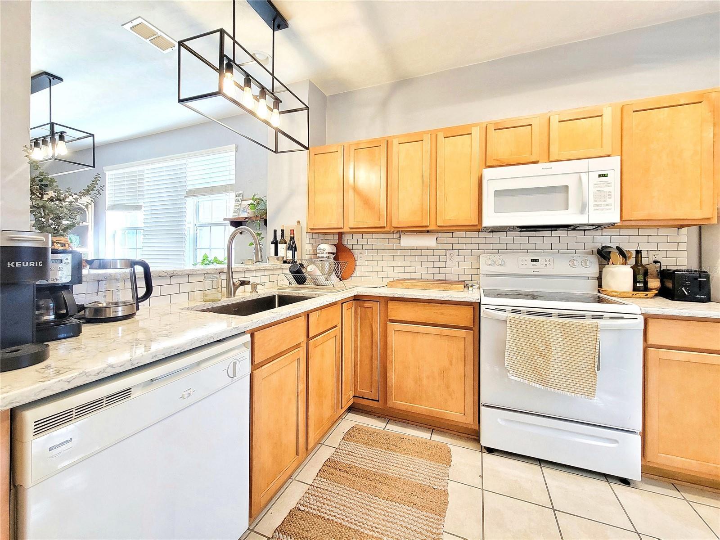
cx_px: 360
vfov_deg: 89.9
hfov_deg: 106.2
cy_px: 270
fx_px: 270
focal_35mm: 13
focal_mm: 2.2
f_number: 2.2
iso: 320
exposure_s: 1/60.2
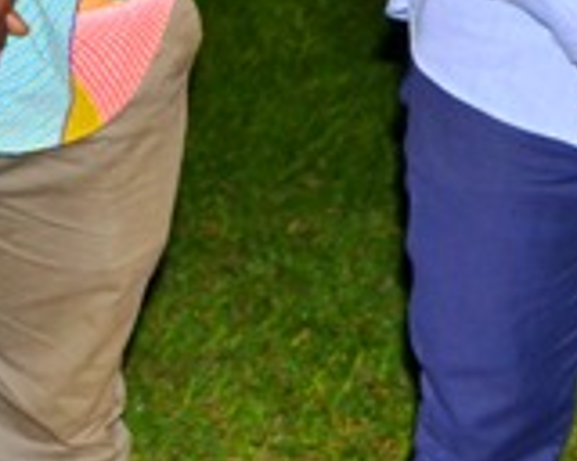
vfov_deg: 12.9
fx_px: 1896
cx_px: -11
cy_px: -304
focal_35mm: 111
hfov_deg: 16.9
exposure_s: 1/60
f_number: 4
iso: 800
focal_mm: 18
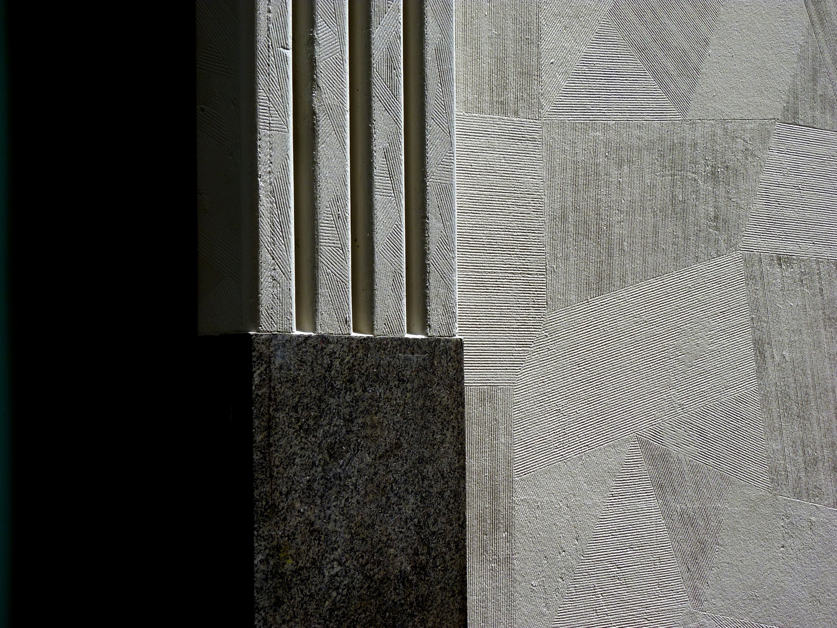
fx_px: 2539
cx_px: 418
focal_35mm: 105
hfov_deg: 18.7
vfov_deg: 14.1
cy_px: 314
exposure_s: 1/400
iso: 80
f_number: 5.6
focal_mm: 18.7
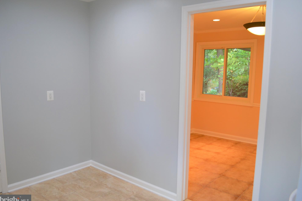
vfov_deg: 46.4
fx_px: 235
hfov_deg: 65.5
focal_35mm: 28
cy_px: 101
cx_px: 154
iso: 400
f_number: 4
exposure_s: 1/60
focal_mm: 18
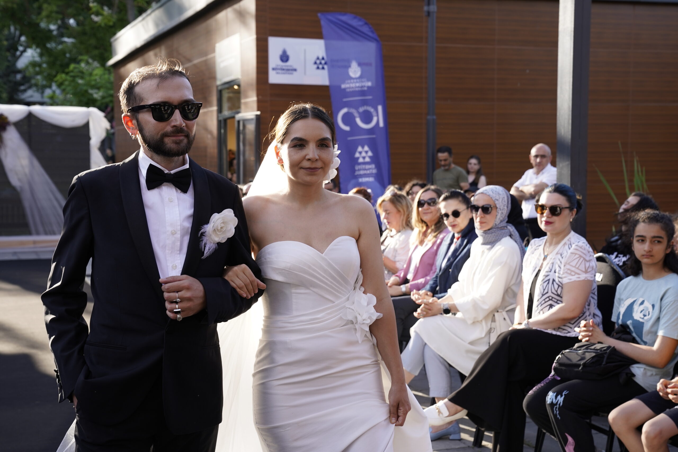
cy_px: 226
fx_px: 979
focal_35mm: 52
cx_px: 339
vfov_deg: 26.0
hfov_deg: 38.2
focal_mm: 52
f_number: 5.6
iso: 400
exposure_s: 1/250
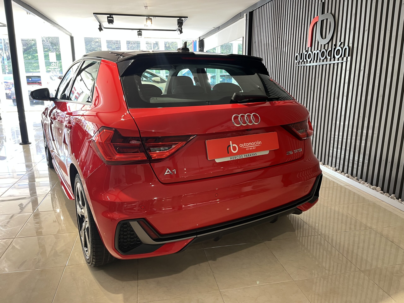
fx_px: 303
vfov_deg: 53.1
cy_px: 152
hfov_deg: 67.3
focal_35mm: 26
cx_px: 202
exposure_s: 1/61
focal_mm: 5.1
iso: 125
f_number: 1.6
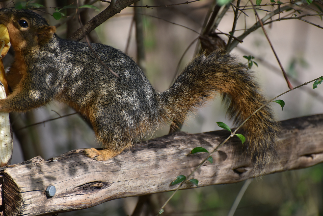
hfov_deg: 6.9
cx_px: 162
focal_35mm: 300
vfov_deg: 4.6
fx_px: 2692
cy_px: 108
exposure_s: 1/640
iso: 640
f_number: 5.6
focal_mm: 300
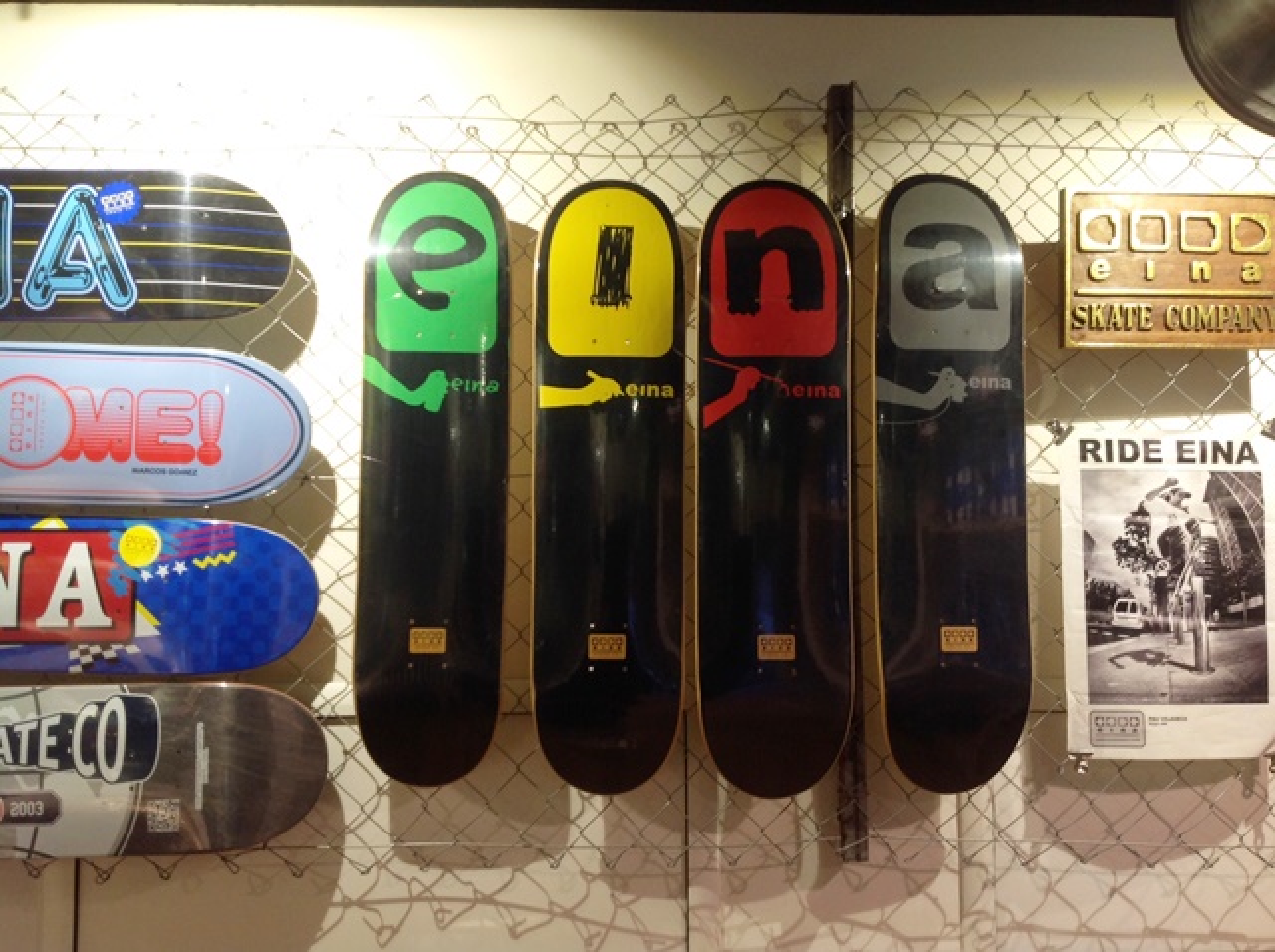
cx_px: 638
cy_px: 476
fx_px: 1287
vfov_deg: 40.6
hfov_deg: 52.7
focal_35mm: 35
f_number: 2.4
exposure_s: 1/17
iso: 80
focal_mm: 4.28
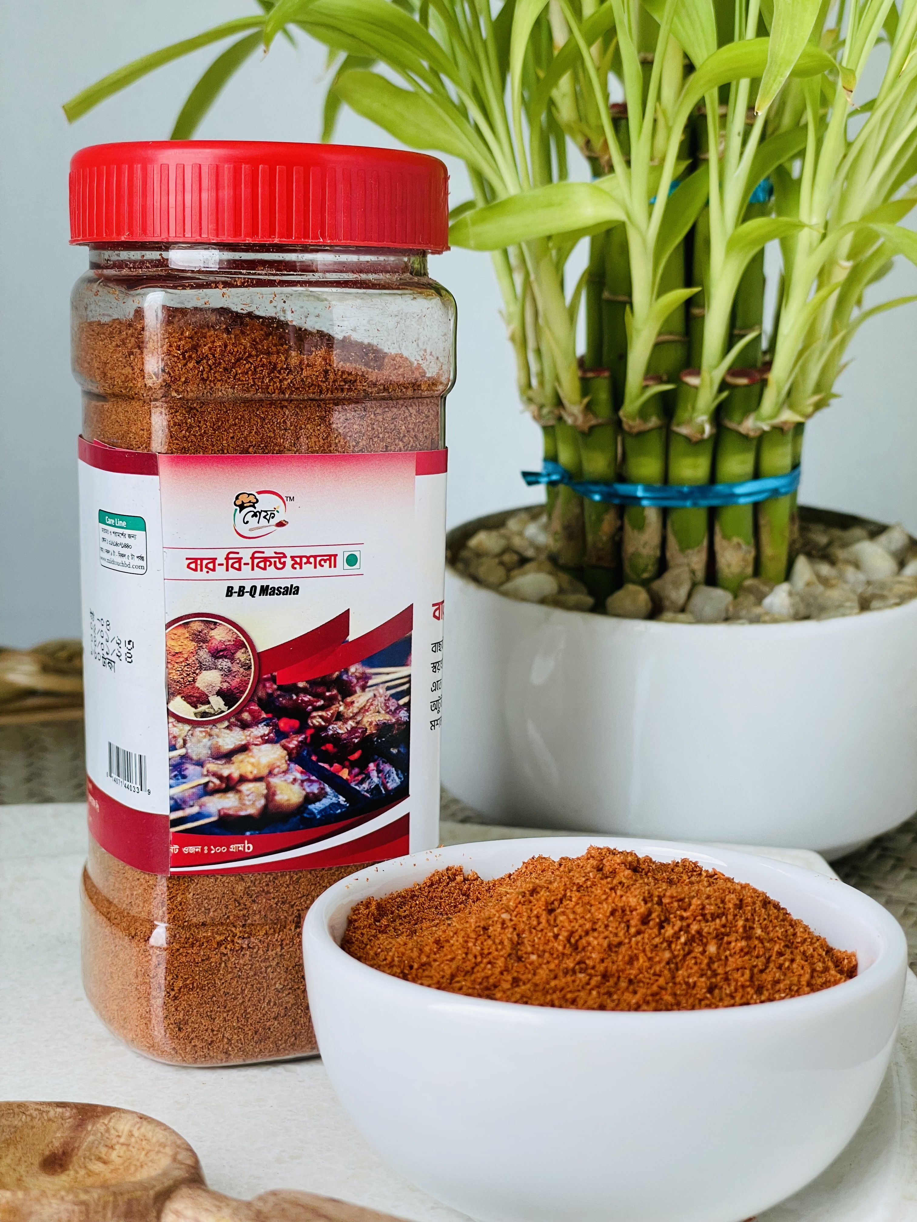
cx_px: 458
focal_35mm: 52
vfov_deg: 36.8
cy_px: 611
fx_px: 1837
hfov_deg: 28.0
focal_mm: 6
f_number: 2
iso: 40
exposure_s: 1/99
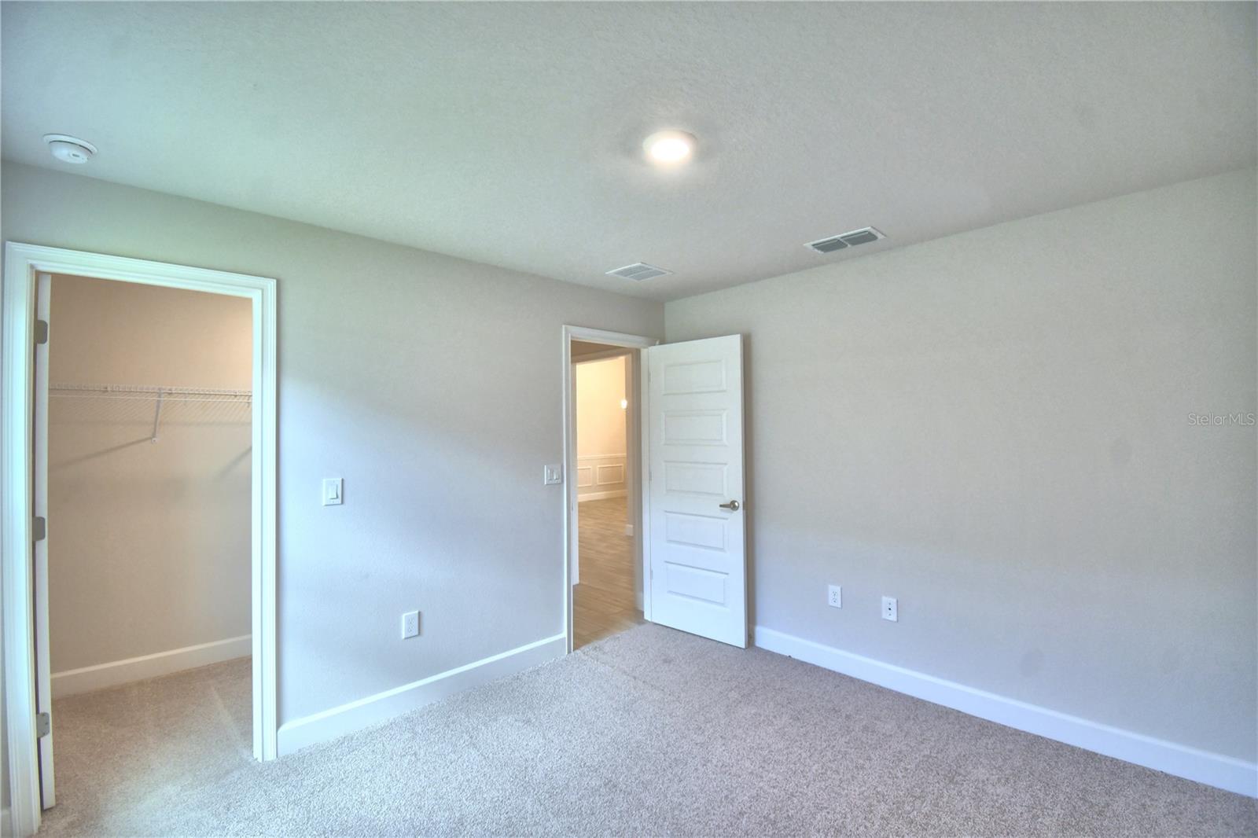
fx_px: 524
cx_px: 629
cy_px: 419
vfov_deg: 77.3
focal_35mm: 15
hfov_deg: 100.4
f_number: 4.5
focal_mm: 10
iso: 400
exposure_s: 1/50
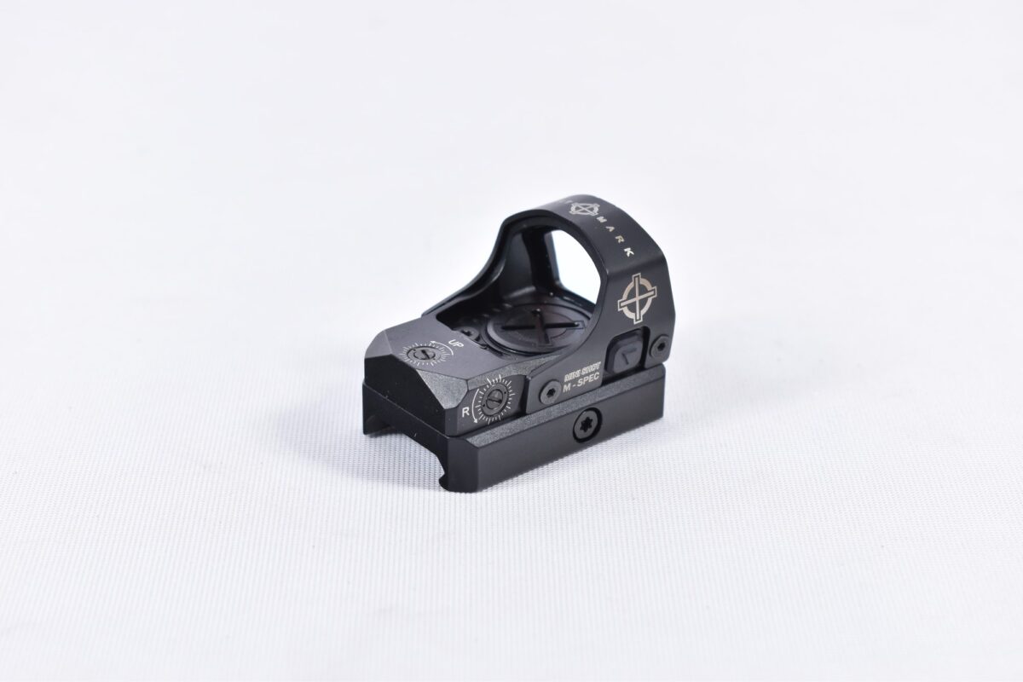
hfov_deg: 24.6
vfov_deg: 16.6
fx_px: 2344
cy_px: 341
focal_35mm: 82
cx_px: 512
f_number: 5.6
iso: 640
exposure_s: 1/50
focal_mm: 55
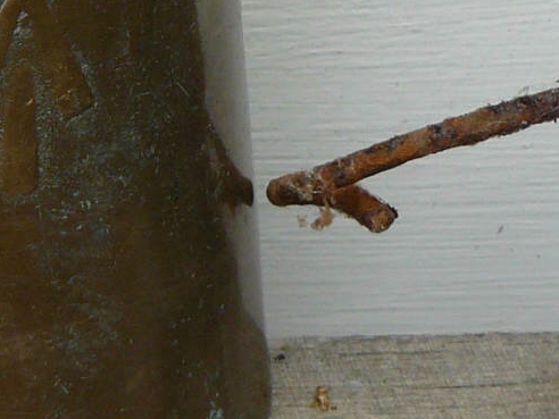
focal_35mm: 150
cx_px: 52
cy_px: -86
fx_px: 2422
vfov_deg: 9.7
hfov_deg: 13.1
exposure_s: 1/320
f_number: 4
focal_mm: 6
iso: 100
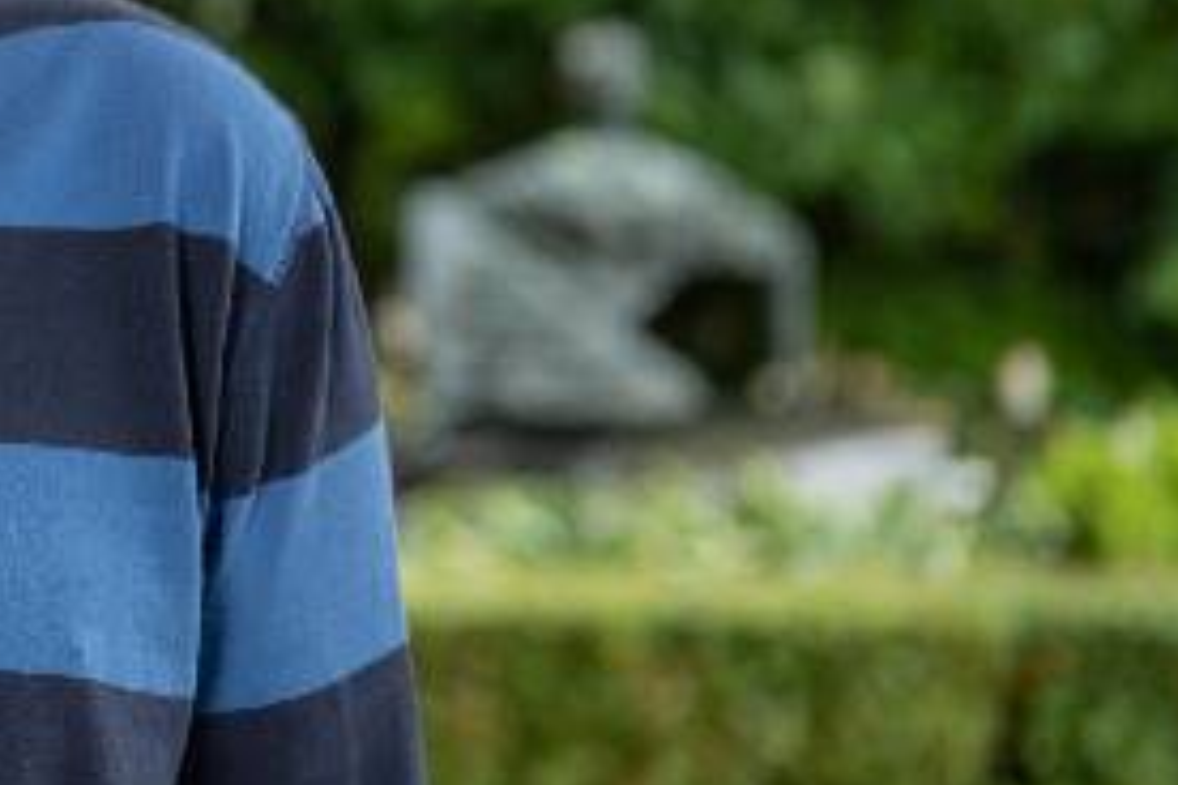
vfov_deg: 6.7
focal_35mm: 203
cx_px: -277
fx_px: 6642
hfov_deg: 10.0
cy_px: -36
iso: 250
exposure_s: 1/125
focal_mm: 70
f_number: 3.5
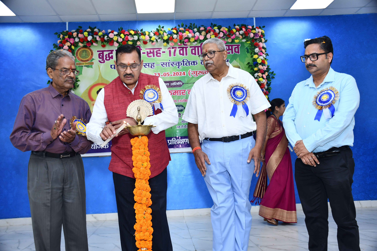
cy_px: 126
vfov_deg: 36.9
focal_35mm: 36
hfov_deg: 53.1
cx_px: 188
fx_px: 377
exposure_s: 1/125
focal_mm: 24
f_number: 5.6
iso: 500
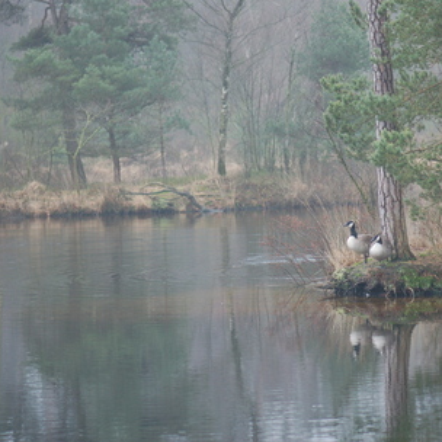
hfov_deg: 8.6
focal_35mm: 203
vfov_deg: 8.6
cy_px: 221
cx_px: 305
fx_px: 2927
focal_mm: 105
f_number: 2.8
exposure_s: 1/60
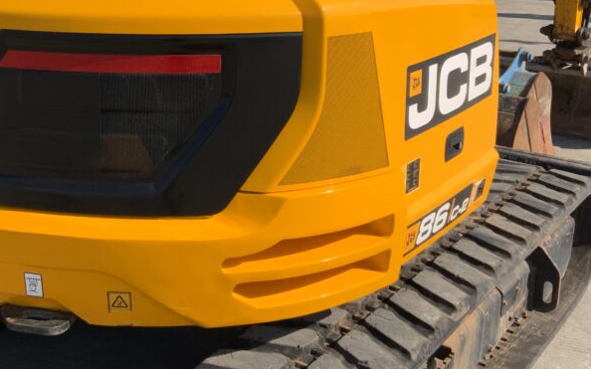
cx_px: 194
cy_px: 85
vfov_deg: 24.1
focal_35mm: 53
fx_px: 853
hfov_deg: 37.8
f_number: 1.8
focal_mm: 3
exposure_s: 1/1626
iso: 16
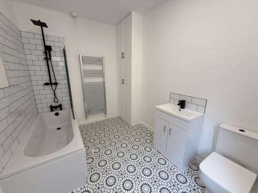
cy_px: 96
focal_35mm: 14
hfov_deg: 102.1
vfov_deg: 85.7
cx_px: 129
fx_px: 104
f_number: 2.2
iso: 250
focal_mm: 2.22
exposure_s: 1/99
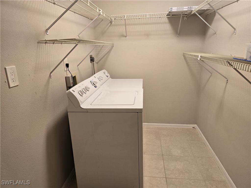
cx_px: 126
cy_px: 94
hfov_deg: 73.9
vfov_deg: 58.9
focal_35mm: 23
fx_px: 167
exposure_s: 1/120
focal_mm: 6.3
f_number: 1.7
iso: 160
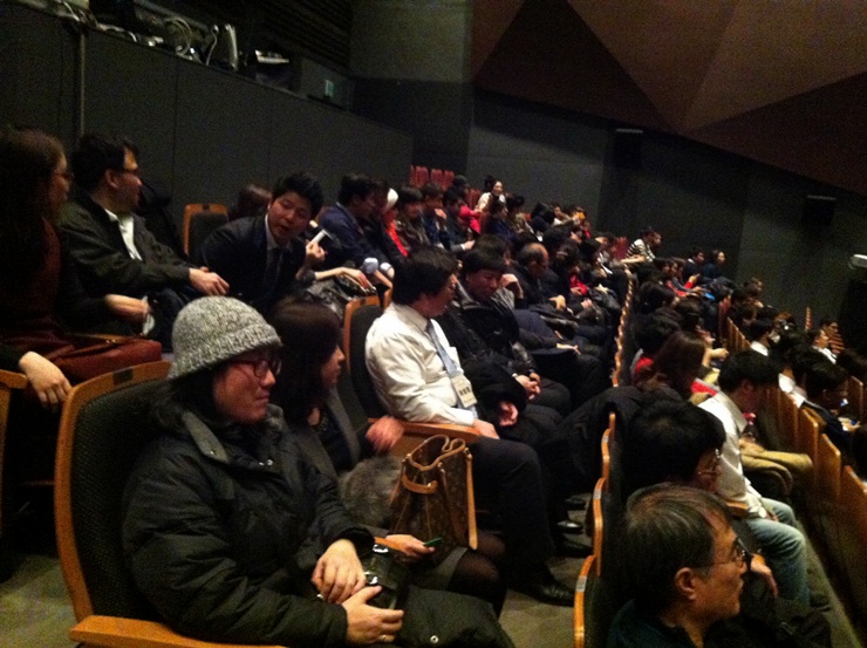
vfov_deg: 40.6
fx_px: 875
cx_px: 434
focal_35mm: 35
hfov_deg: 52.7
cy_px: 324
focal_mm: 3.85
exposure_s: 1/15
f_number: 2.8
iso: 1000
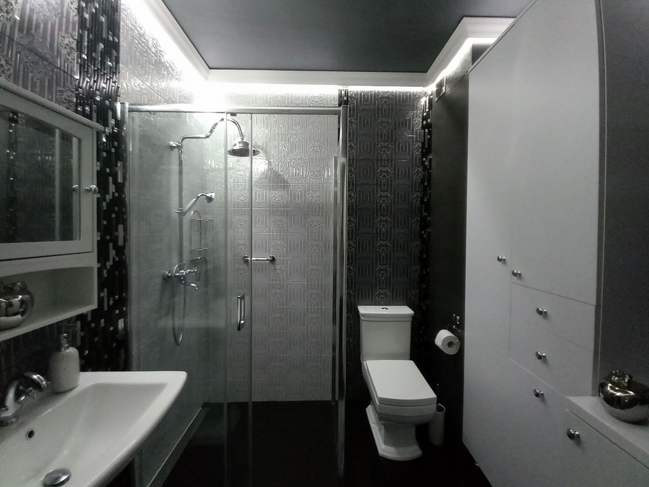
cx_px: 324
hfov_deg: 106.2
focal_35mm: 13
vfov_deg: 89.9
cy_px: 244
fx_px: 244
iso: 320
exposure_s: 1/16.7
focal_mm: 1.13
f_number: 2.2
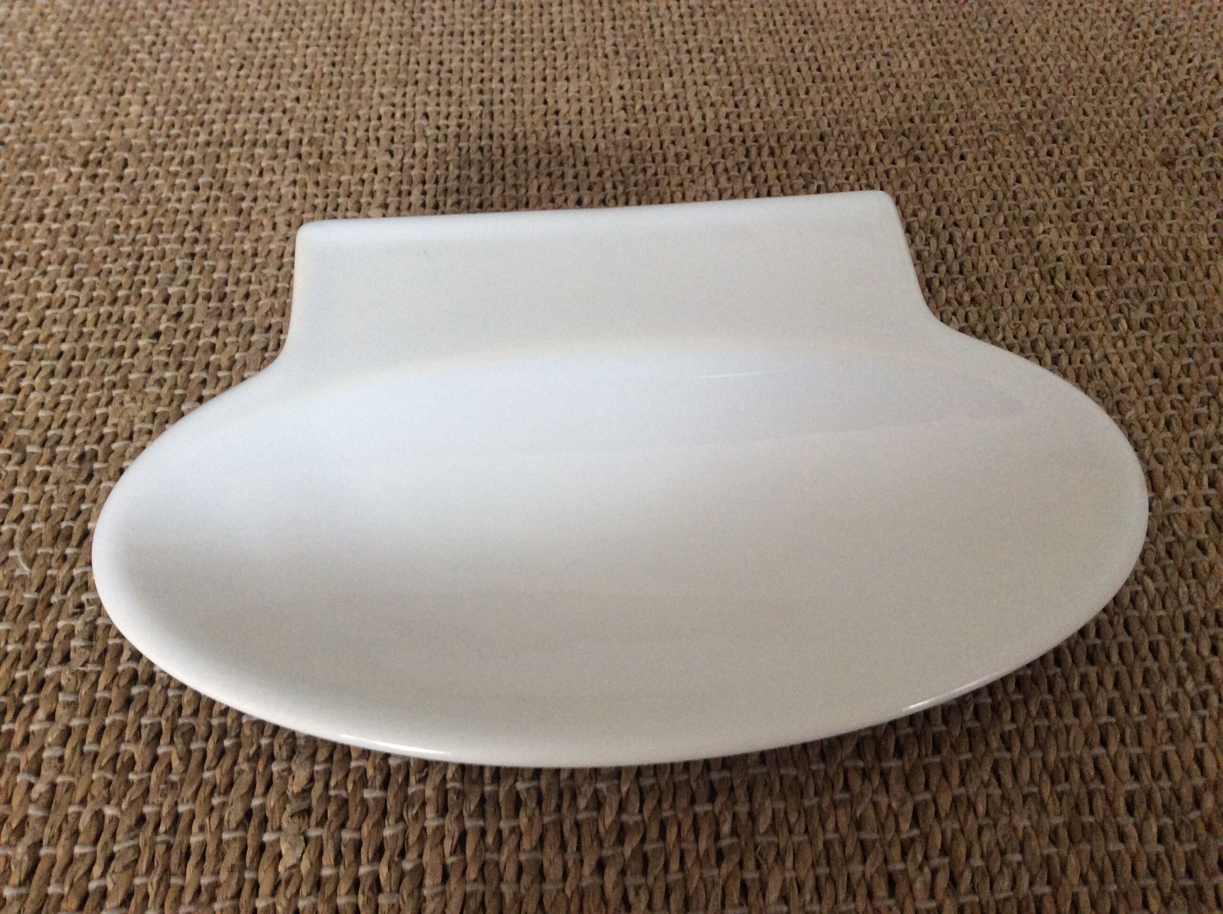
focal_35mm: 32
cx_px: 612
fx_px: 1129
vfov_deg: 44.1
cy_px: 457
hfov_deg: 56.9
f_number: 2.4
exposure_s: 1/25
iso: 160
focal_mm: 3.3
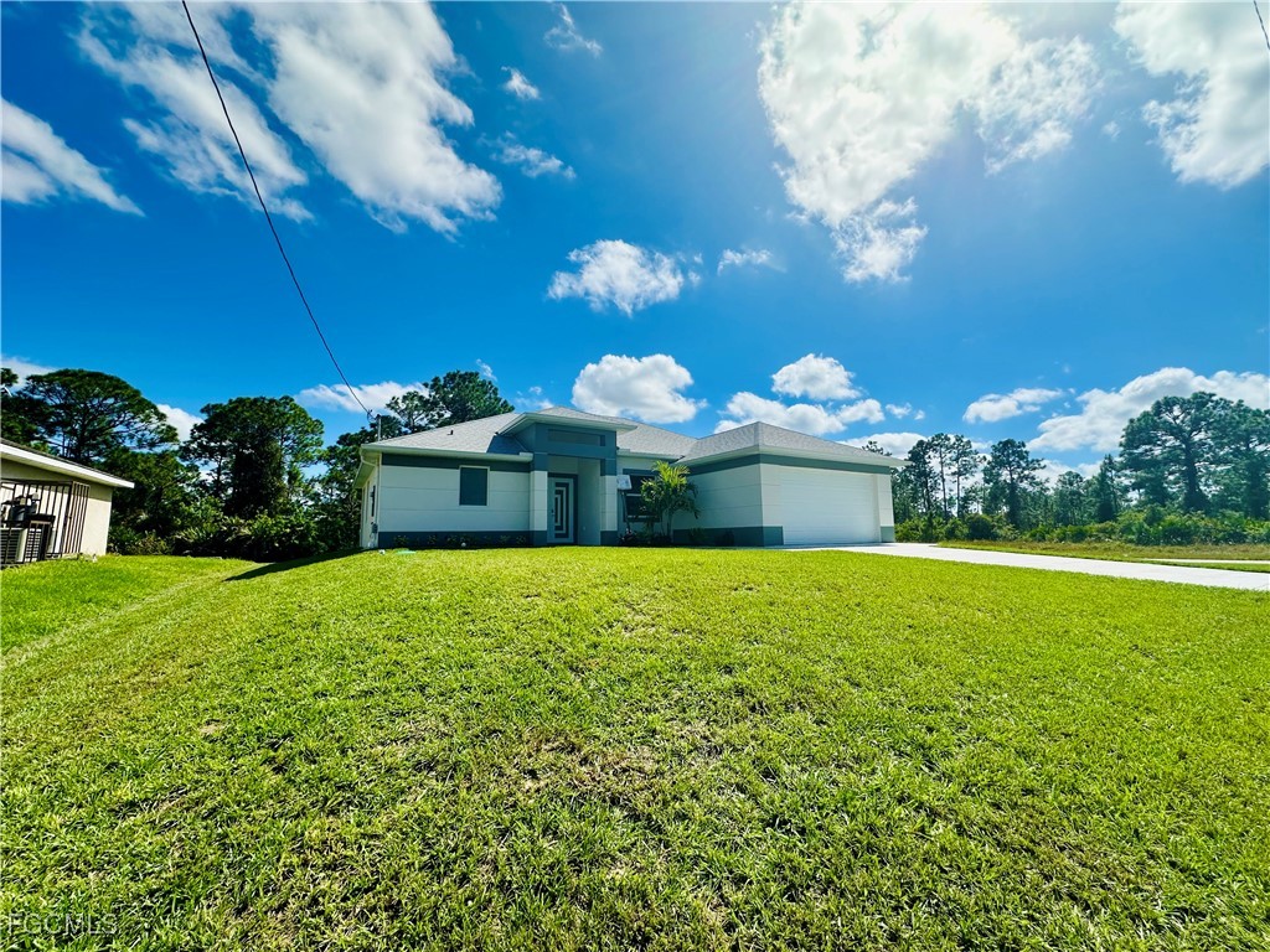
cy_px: 476
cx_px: 635
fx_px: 514
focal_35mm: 14
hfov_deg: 102.1
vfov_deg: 85.7
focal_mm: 2.22
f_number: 2.2
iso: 40
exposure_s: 1/3205
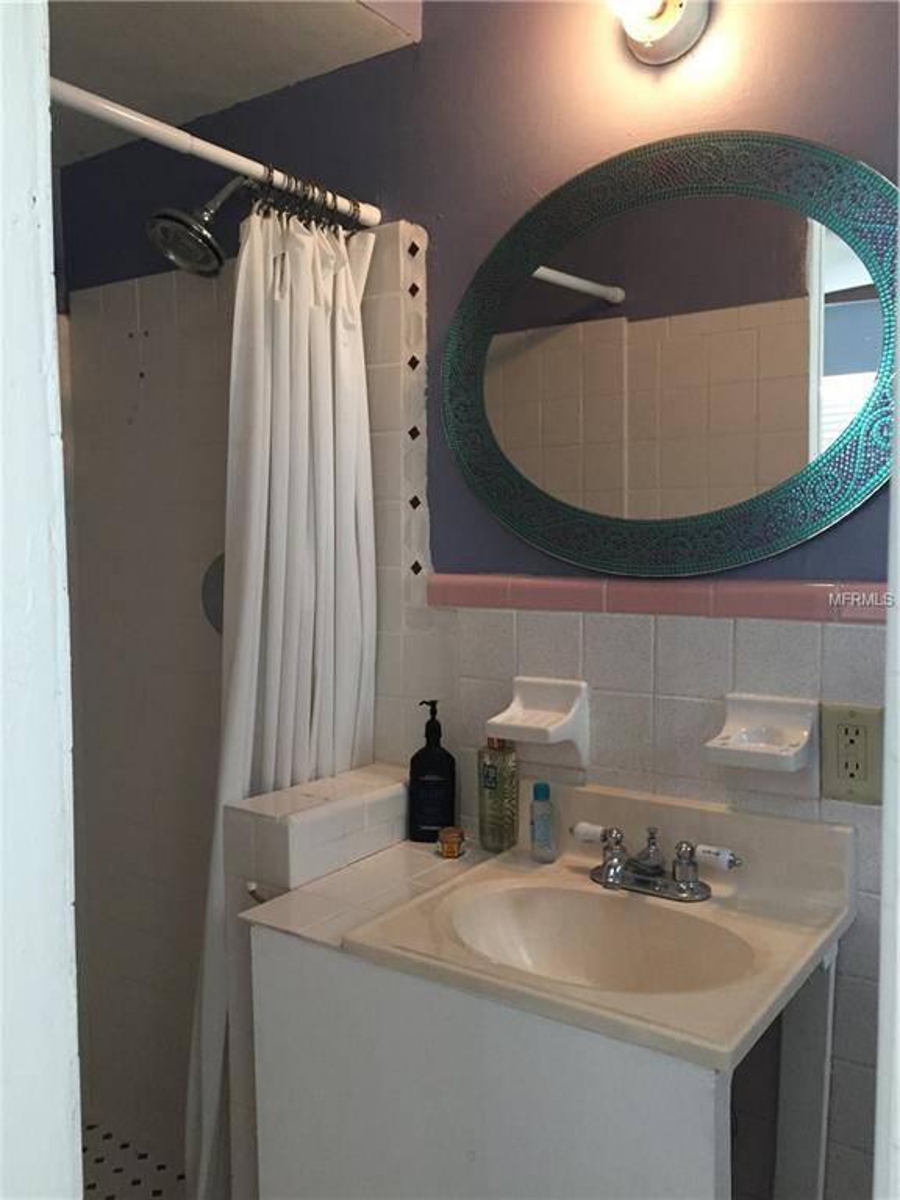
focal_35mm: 29
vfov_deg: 61.7
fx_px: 1005
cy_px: 600
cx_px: 450
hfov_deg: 48.2
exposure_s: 1/30
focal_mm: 4.15
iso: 160
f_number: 2.2
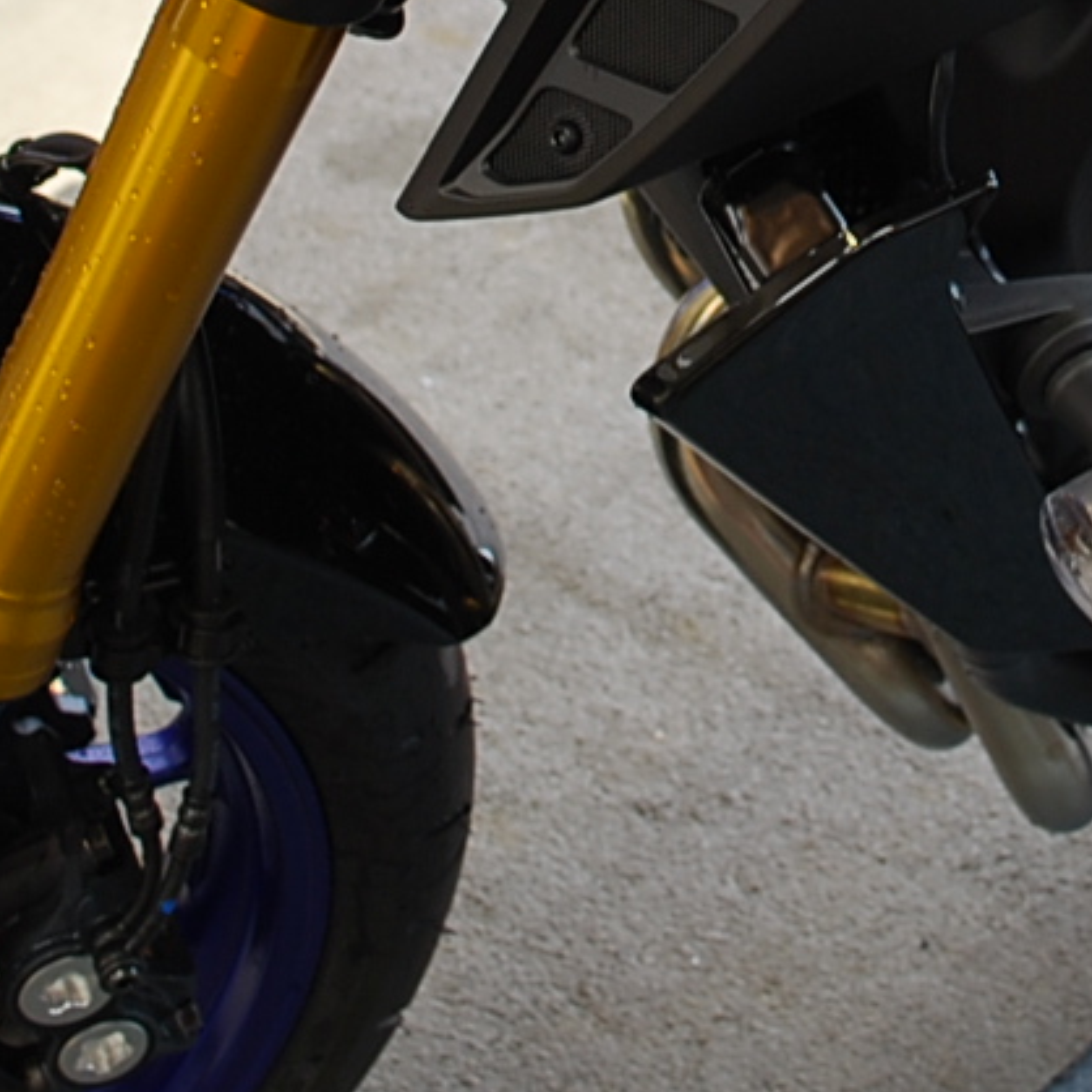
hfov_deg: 13.3
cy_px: -259
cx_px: 954
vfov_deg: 13.0
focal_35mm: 130
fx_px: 4640
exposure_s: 1/8
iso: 100
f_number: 4
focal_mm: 22
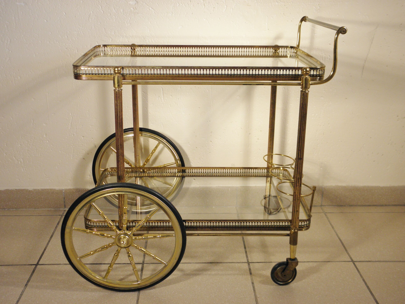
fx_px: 456
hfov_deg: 47.9
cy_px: 152
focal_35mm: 39
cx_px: 202
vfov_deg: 36.8
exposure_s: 1/40
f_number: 3.8
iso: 125
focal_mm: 7.1
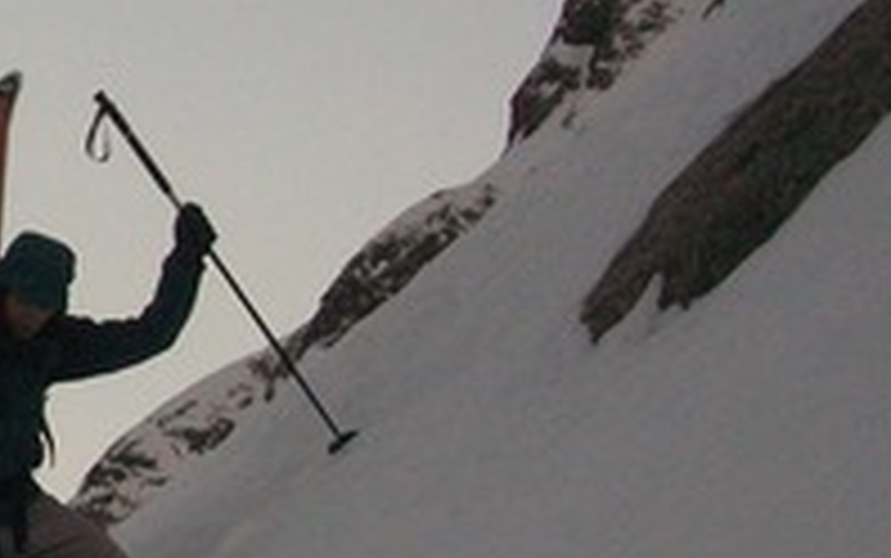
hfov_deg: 11.8
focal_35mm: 171
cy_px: 526
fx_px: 4155
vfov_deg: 7.7
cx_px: -374
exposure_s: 1/80
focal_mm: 8.8
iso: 77
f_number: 3.6
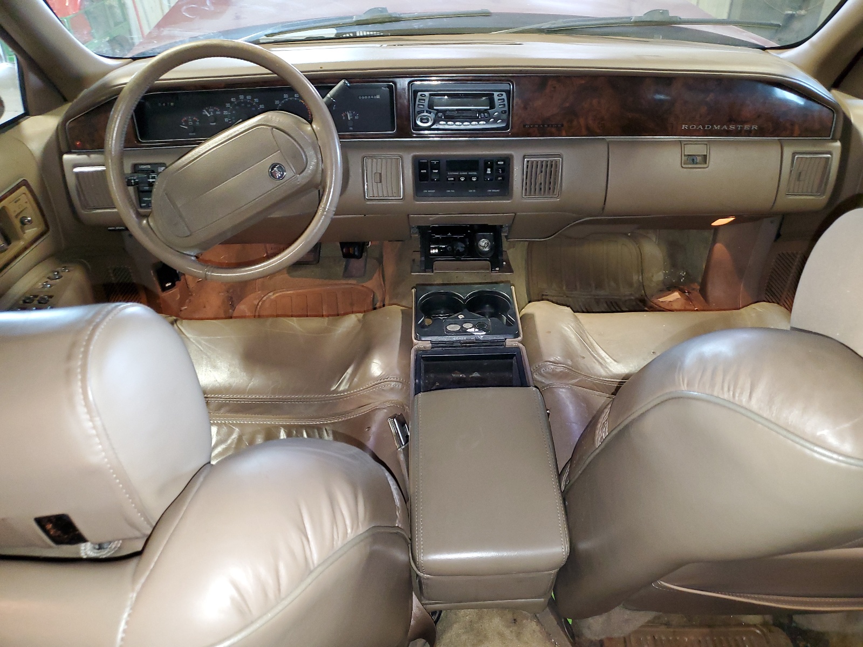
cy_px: 324
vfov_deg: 53.1
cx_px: 432
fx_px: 648
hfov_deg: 67.3
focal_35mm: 26
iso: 283
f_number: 1.5
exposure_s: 1/15
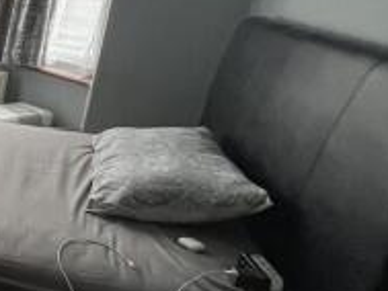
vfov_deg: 36.0
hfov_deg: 29.5
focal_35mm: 40
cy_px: 128
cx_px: -186
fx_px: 449
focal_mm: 1.57
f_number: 1.8
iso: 250
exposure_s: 1/50
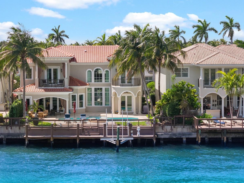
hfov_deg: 21.0
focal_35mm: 93
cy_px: 79
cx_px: 82
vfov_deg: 15.9
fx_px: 655
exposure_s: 1/2500
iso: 250
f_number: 2.8
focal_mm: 19.35
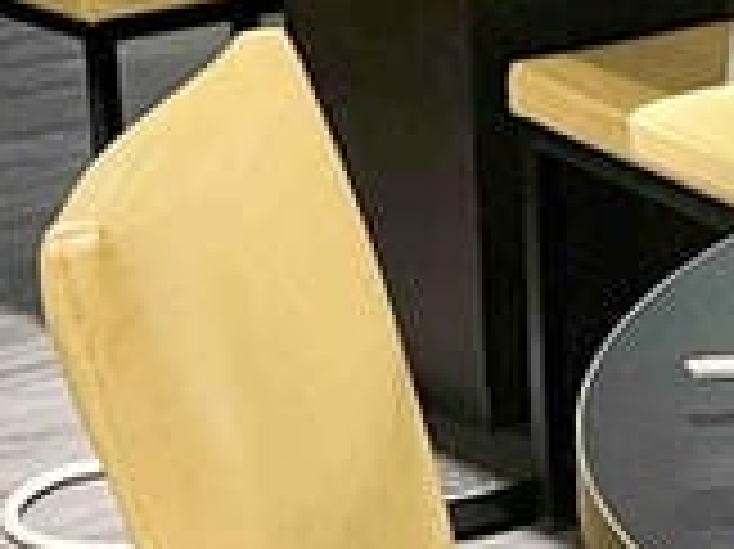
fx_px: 4068
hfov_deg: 9.7
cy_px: -36
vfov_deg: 7.7
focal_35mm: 192
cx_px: 1360
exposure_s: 1/40
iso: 400
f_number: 1.5
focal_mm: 5.7
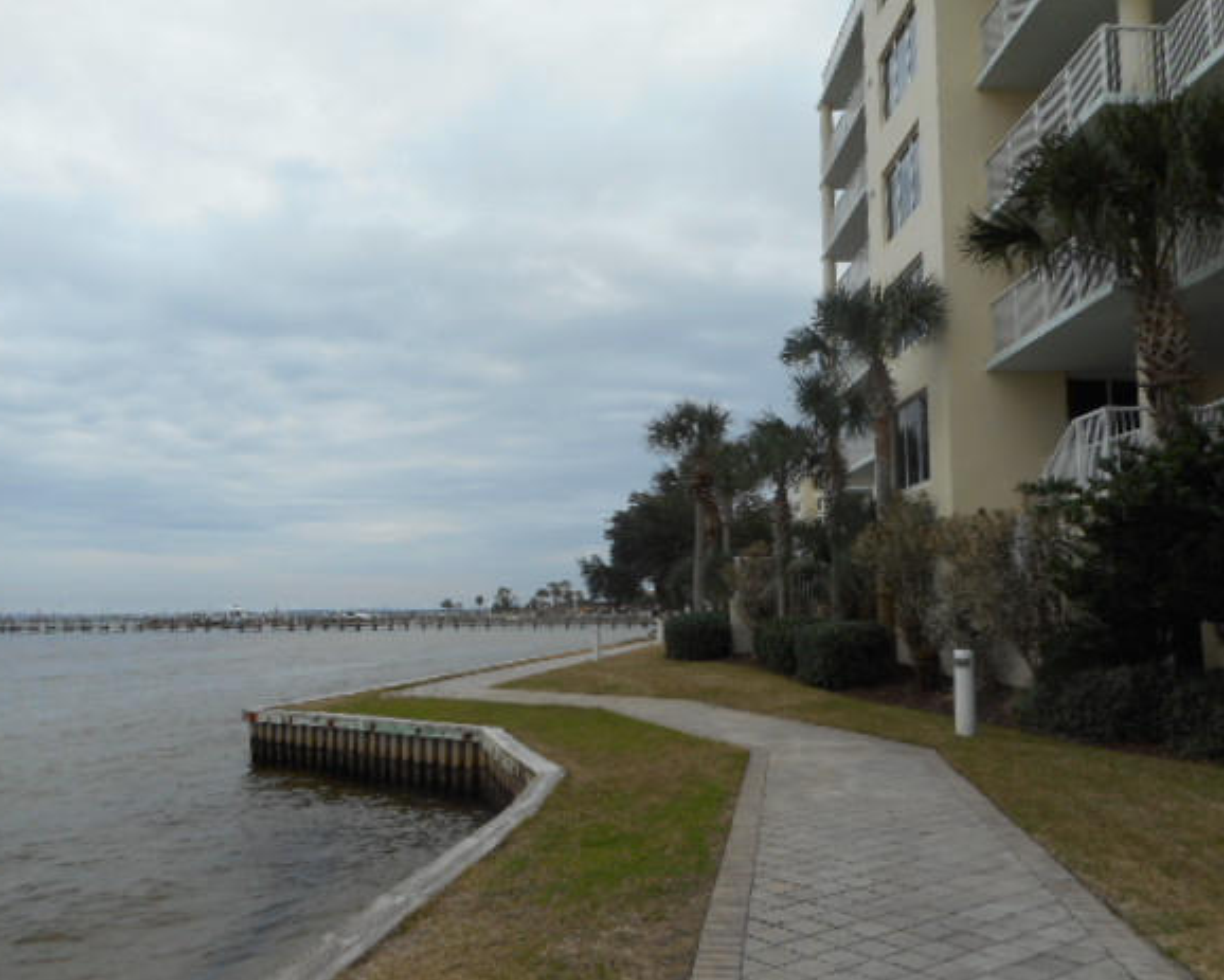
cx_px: 648
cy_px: 506
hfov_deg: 64.0
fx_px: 979
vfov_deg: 53.2
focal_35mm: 27
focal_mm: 4.5
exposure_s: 1/500
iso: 80
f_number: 3.7
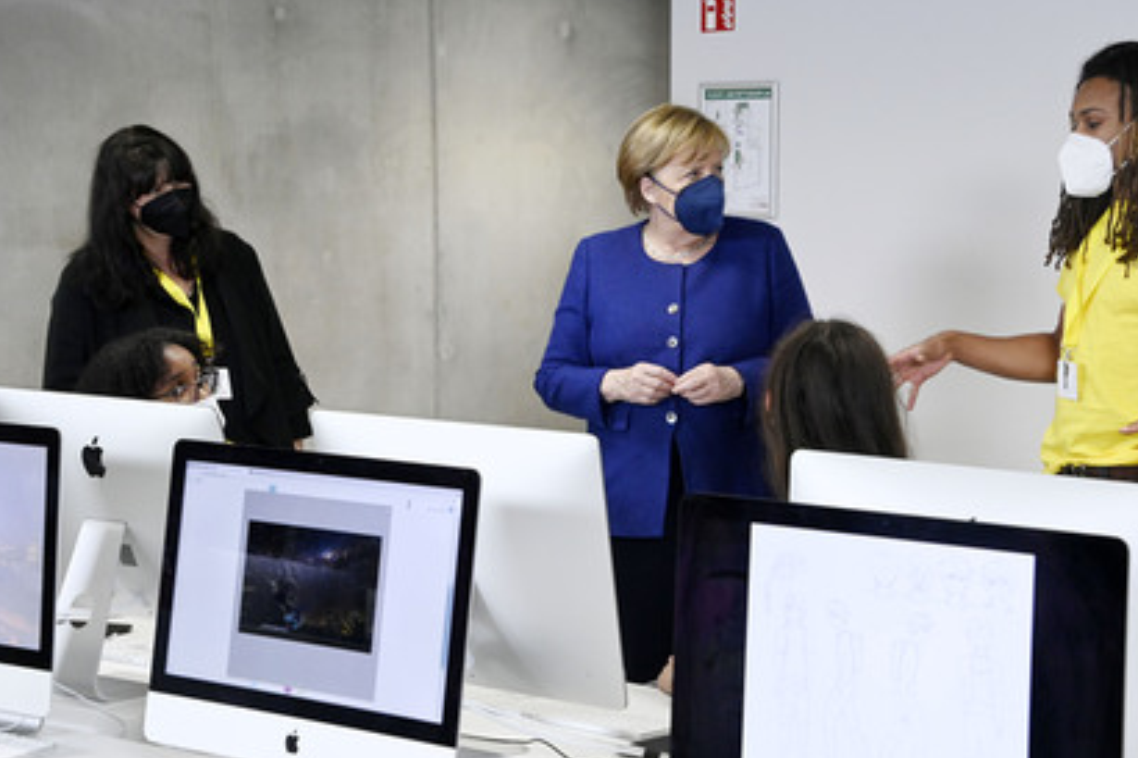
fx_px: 2433
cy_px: 383
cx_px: 612
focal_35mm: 77
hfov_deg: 26.3
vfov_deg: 17.7
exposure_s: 1/320
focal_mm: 70
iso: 6400
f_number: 9
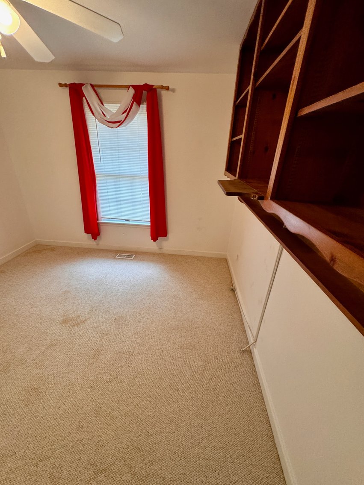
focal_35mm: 14
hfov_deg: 85.7
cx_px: 182
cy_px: 242
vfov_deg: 102.1
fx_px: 196
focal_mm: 2.22
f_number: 2.2
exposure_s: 1/120
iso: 250
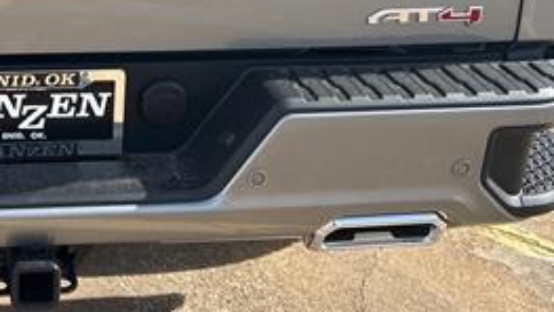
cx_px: 15
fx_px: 1014
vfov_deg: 16.4
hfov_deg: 28.8
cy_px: -114
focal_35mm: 69
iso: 50
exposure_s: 1/1751
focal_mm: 5.7
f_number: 1.5
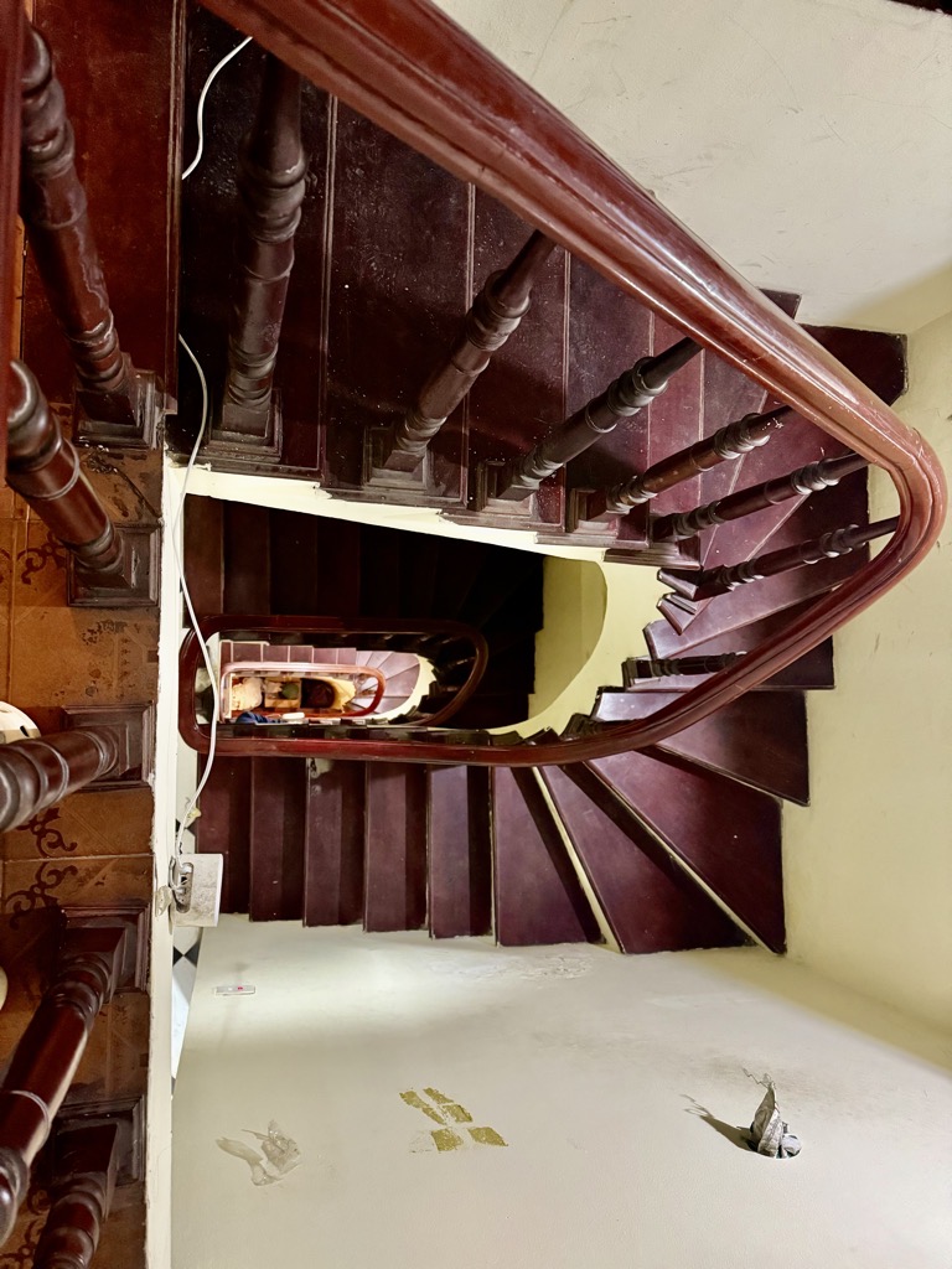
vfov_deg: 71.6
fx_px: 880
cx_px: 476
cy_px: 634
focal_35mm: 24
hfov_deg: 56.8
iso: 800
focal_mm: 6.76
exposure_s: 1/25
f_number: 1.78
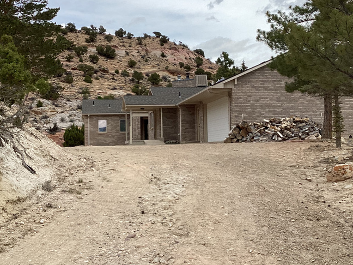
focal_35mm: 49
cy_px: 113
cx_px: 188
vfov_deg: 29.6
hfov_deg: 38.9
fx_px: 500
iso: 25
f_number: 2.4
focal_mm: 3.3
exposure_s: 1/1631
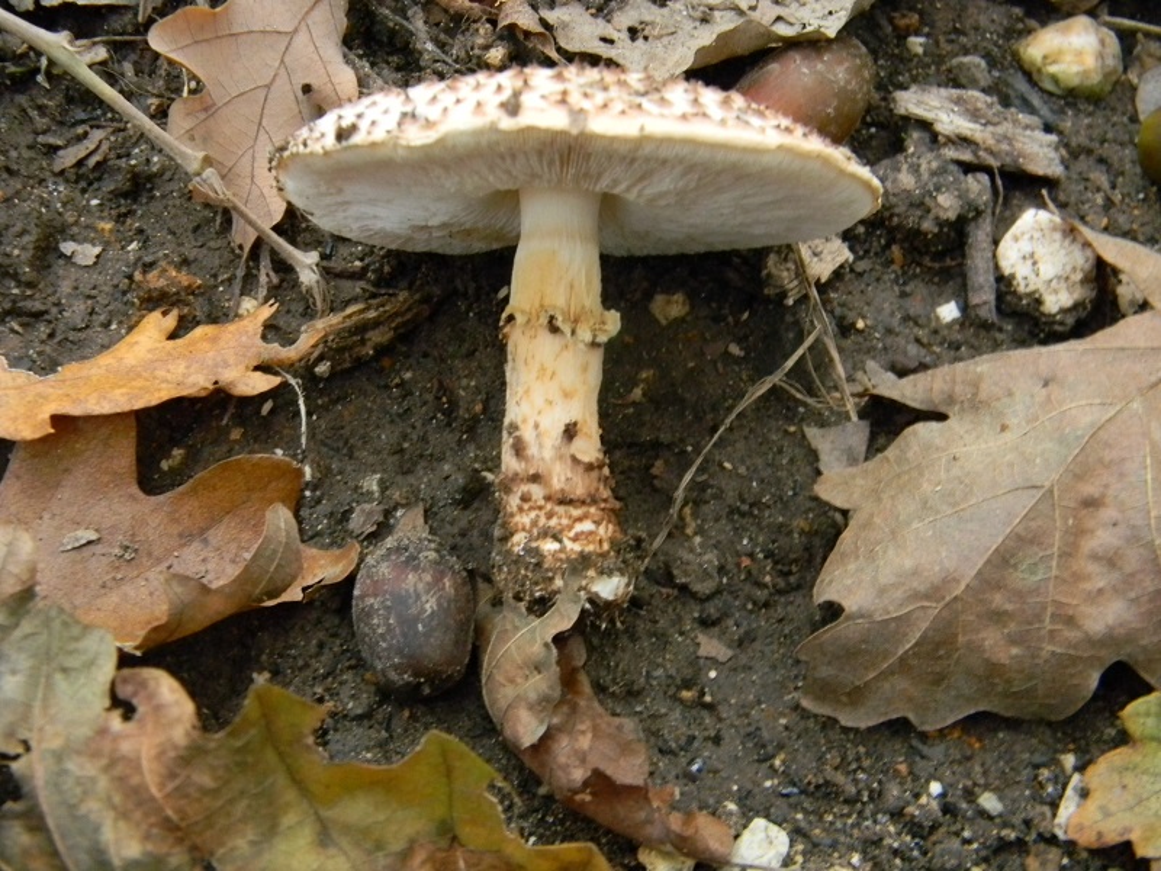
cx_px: 580
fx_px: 1576
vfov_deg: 30.9
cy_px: 436
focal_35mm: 47
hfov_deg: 40.4
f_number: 3.9
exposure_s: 1/4.6
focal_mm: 8.6
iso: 400
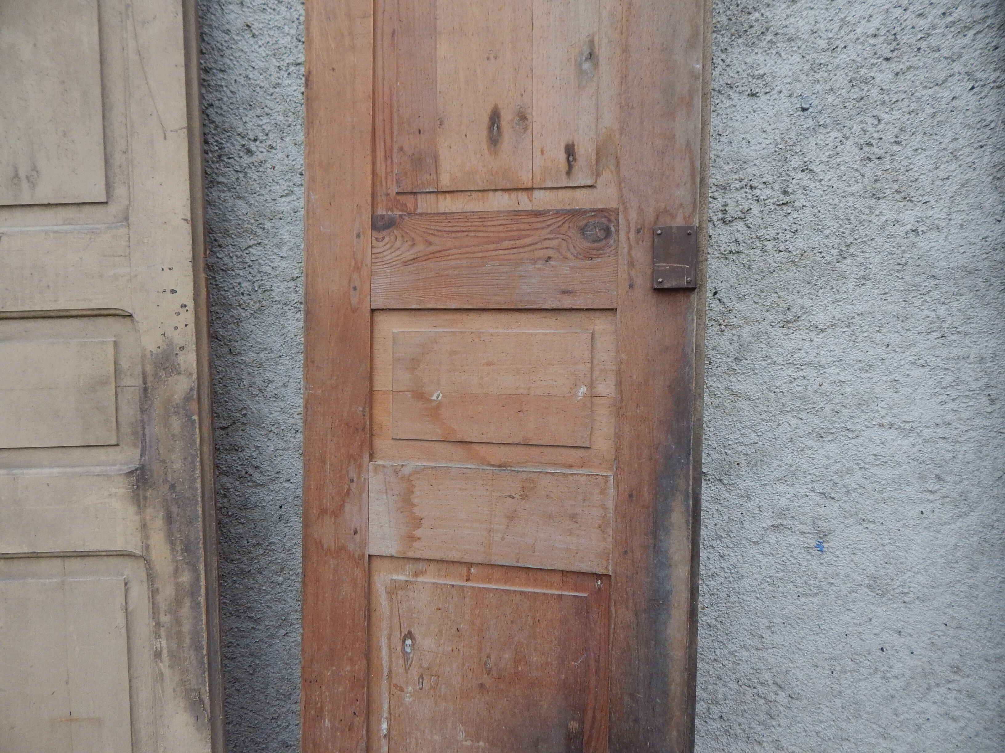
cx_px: 502
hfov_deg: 76.4
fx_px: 639
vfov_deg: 61.1
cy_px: 376
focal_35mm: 22
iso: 280
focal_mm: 4
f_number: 3
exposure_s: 1/30
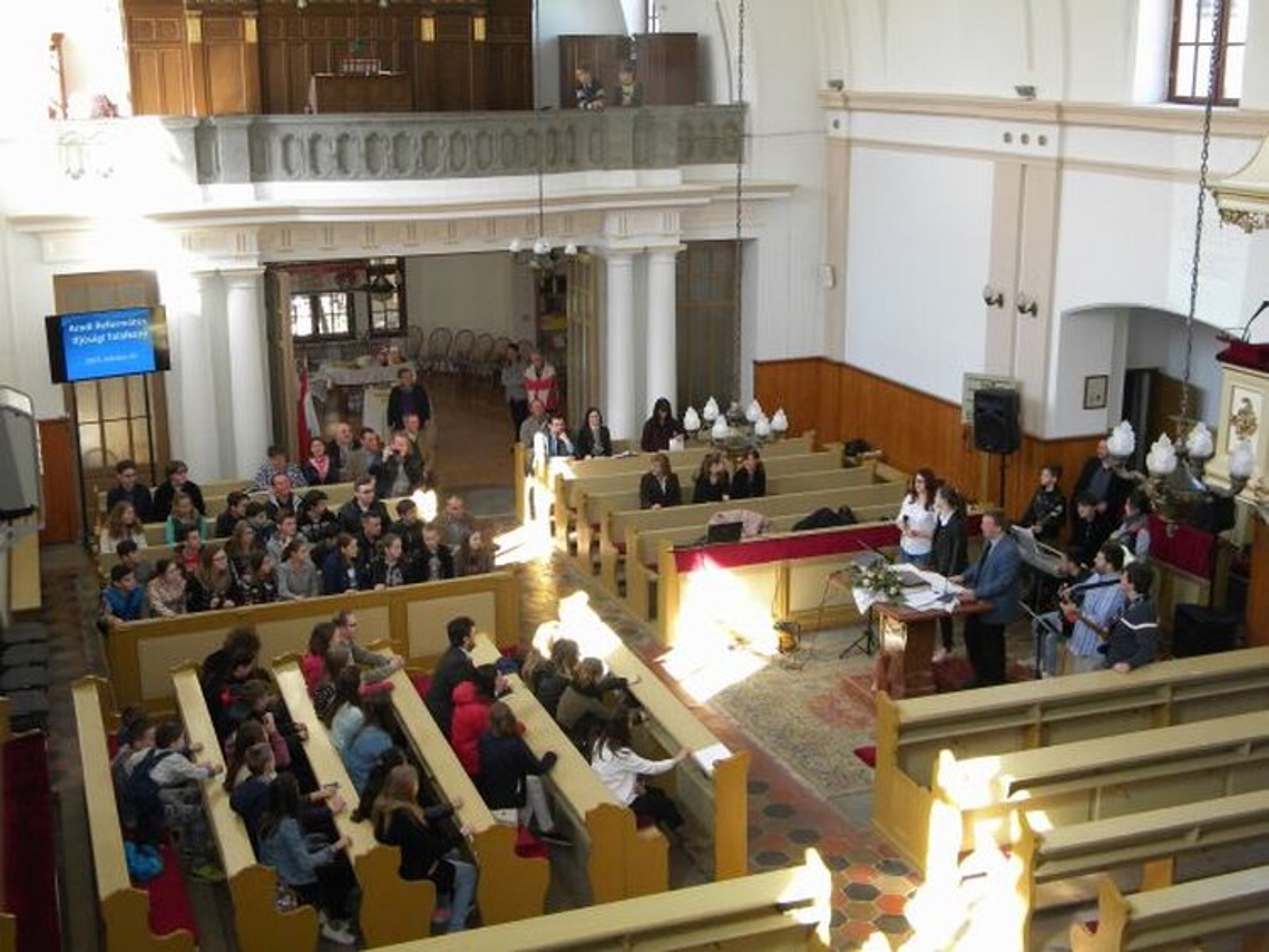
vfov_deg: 35.2
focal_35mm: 41
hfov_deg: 45.8
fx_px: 1504
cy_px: 476
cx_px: 634
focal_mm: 7.3
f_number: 3.8
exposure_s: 1/56
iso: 278
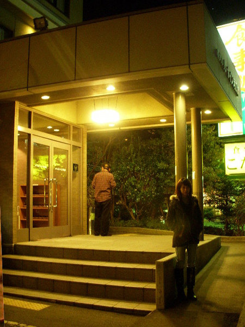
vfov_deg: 49.0
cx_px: 122
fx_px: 359
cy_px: 164
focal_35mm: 38
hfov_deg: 37.7
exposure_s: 1/3
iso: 400
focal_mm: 6.3
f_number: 3.3
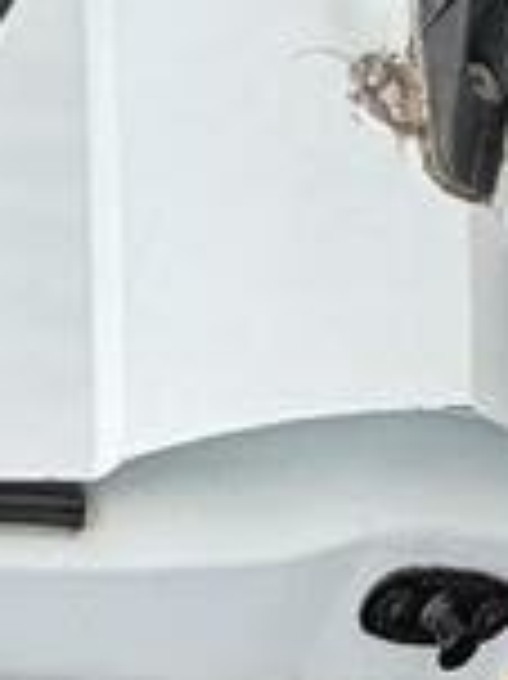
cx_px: -153
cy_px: 1792
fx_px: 1626
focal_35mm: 83
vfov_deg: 13.4
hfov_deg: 16.7
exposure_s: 1/216
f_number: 2.2
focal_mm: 2.22
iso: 64
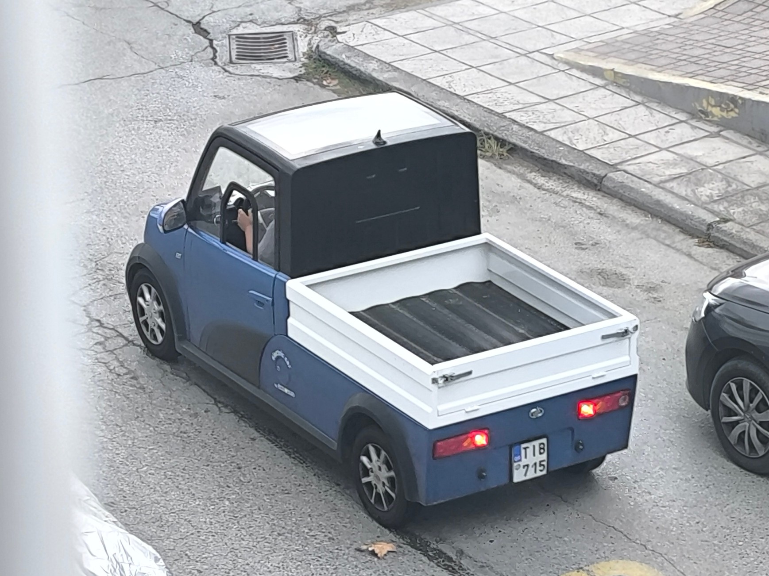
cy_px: 288
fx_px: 1333
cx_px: 384
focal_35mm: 60
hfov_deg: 32.2
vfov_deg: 24.4
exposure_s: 1/100
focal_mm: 6.14
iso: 64
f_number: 1.65
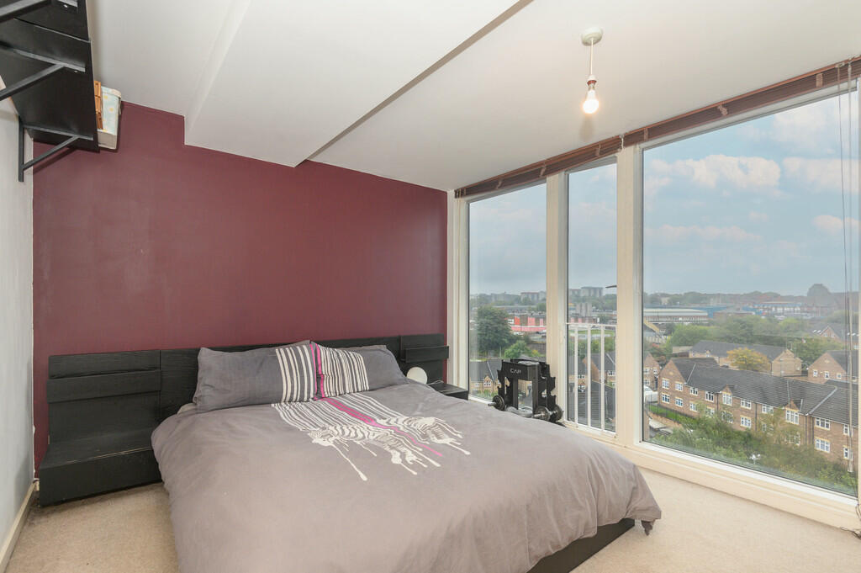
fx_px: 382
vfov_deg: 73.7
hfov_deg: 96.8
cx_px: 430
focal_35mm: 16
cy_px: 286
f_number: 8
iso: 400
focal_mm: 16
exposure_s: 1/60
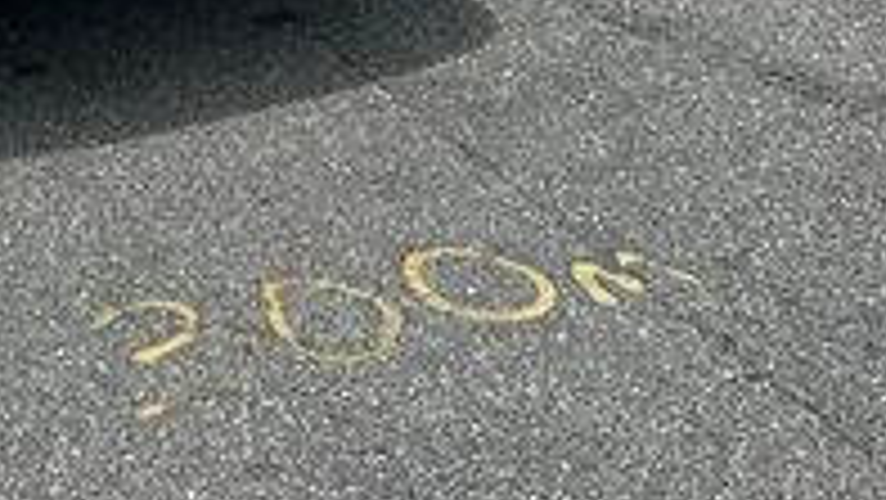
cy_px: -347
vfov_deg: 13.1
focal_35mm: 85
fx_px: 1998
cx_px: 31
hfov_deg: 24.1
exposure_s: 1/7042
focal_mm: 6.86
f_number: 1.78
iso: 80
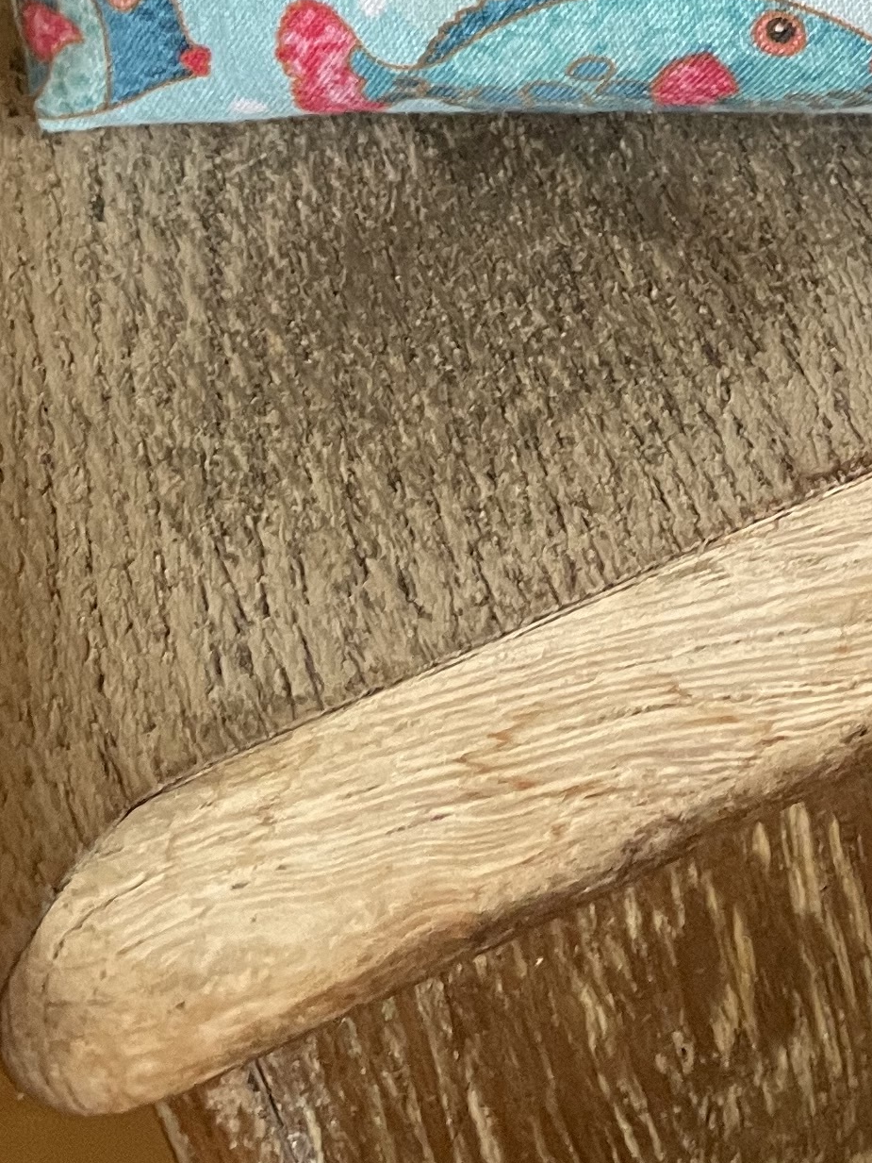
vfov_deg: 19.3
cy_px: -714
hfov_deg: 16.3
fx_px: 2854
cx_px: 1169
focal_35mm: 85
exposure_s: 1/50
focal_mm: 4.2
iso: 200
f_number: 1.6
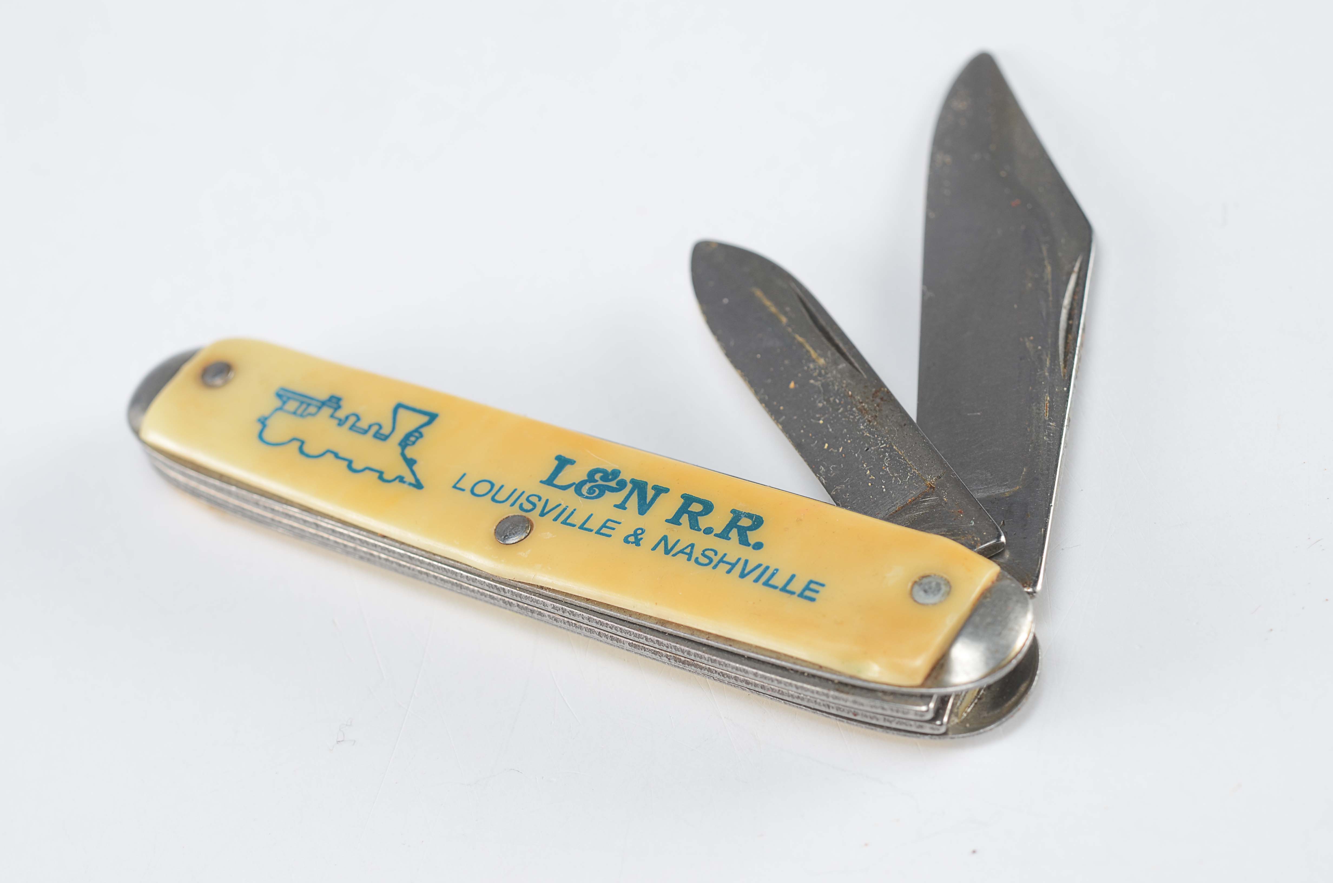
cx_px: 666
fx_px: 3326
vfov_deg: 15.1
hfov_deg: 22.7
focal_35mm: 90
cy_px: 442
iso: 100
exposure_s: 1/80
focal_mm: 60
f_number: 10
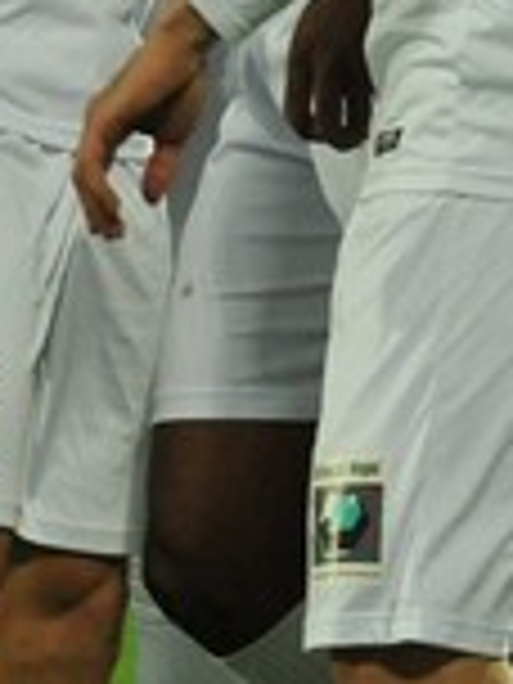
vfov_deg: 1.7
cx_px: 270
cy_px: 137
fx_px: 22486
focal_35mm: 1138
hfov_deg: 1.3
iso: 3200
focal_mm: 200
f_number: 4
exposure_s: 1/1000
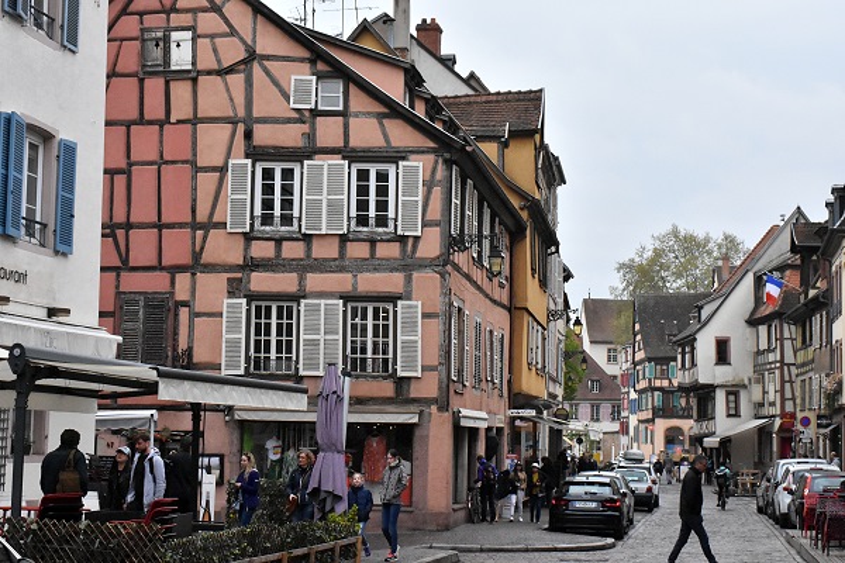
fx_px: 1584
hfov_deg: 29.9
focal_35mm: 68
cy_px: 282
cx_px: 422
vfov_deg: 20.2
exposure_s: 1/8000
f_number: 10
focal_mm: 45
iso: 5000
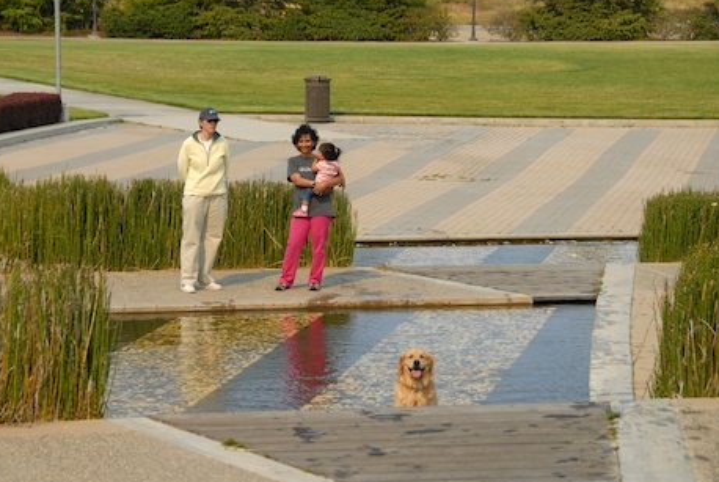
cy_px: 240
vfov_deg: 11.2
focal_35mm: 123
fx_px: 2451
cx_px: 352
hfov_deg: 16.7
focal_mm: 75
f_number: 5.6
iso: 100
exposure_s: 1/500
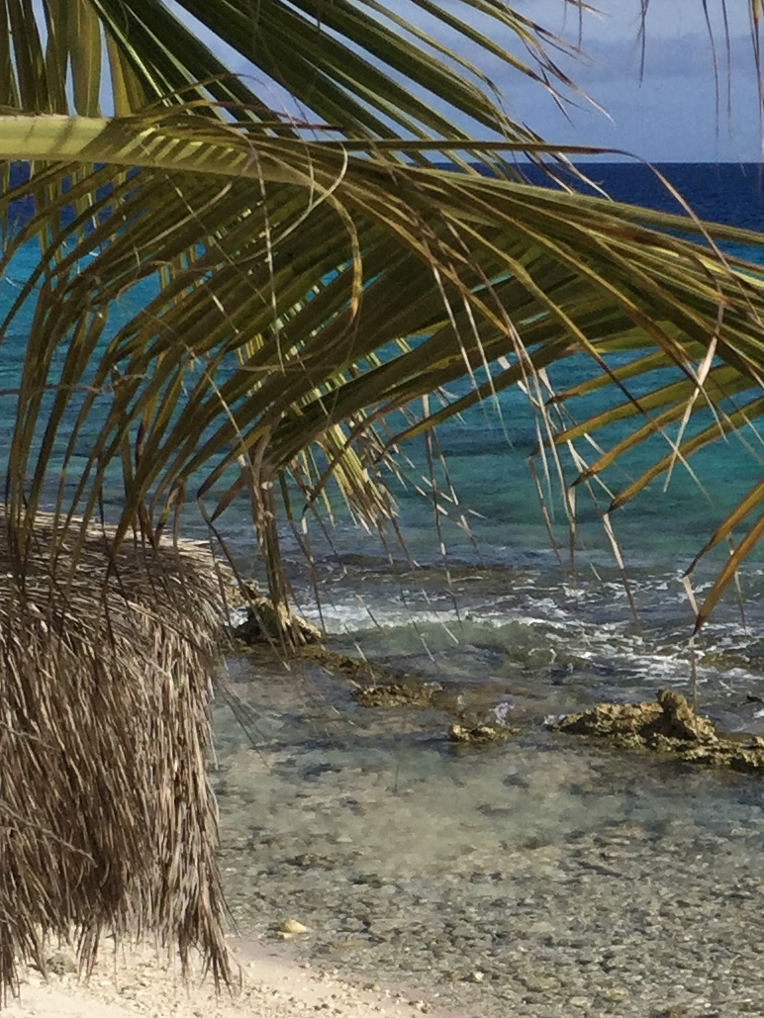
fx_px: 2707
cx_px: 776
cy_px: 889
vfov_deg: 20.9
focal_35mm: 92
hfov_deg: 15.7
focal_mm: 4.15
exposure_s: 1/4950
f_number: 2.2
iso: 32
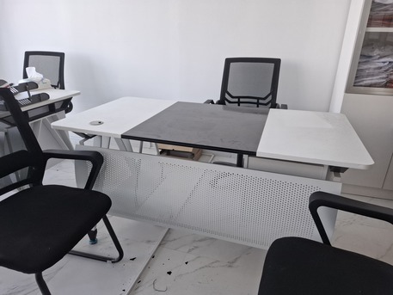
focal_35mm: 23
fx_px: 261
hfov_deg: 73.9
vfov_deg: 58.9
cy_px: 148
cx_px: 196
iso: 80
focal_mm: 5.54
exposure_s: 1/100
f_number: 1.8
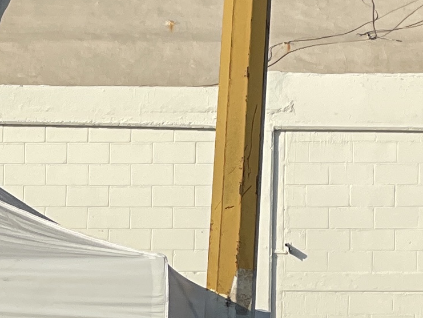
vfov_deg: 5.2
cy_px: 454
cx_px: -280
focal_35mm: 283
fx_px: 3459
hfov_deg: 6.9
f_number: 2
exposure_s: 1/2283
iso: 25
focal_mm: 6
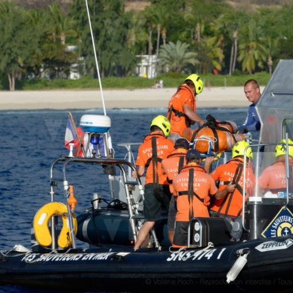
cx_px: 245
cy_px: 150
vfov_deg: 4.0
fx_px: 4147
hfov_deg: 4.0
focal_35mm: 433
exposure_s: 1/800
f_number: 8
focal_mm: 190
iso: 200
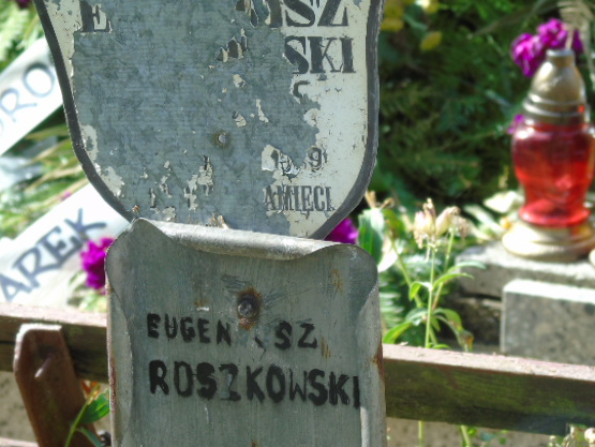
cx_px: 256
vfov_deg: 5.3
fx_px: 4816
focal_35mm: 280
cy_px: 250
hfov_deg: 7.1
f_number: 4.8
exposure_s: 1/125
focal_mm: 43
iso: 100
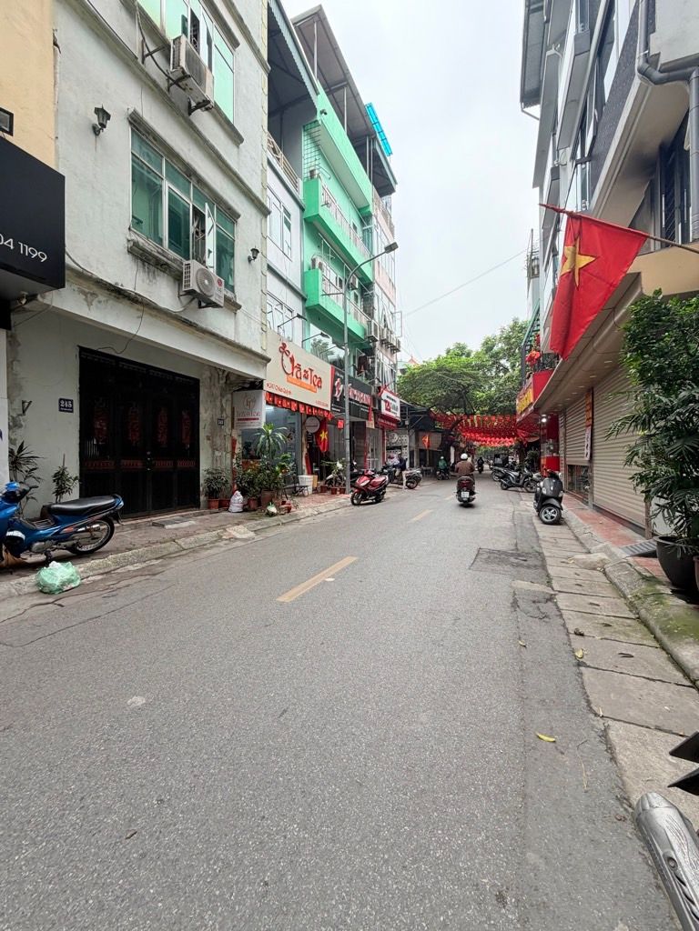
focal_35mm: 14
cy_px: 466
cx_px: 350
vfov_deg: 102.1
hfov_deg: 85.7
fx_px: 377
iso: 40
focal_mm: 2.22
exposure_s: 1/127
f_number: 2.2
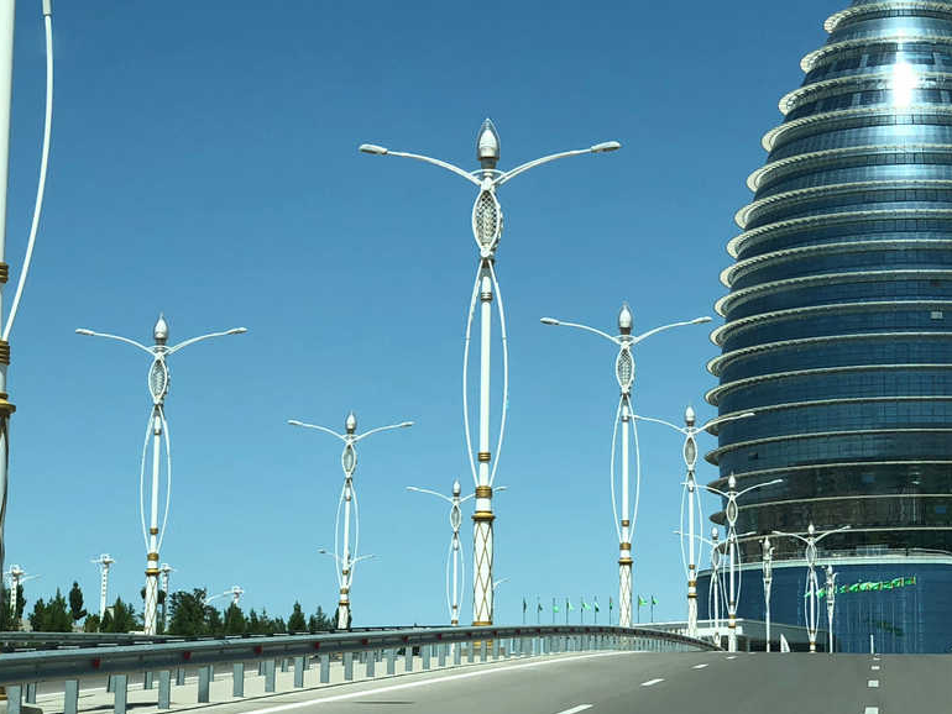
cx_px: 708
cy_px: 247
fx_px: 2971
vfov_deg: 13.7
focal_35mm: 108
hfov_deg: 18.1
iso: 16
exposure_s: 1/1372
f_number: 2.4
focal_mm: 6
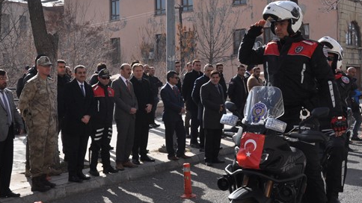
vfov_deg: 20.4
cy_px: 91
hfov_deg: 35.4
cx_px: 152
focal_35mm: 59
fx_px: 566
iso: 500
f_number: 11
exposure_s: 1/500
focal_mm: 28
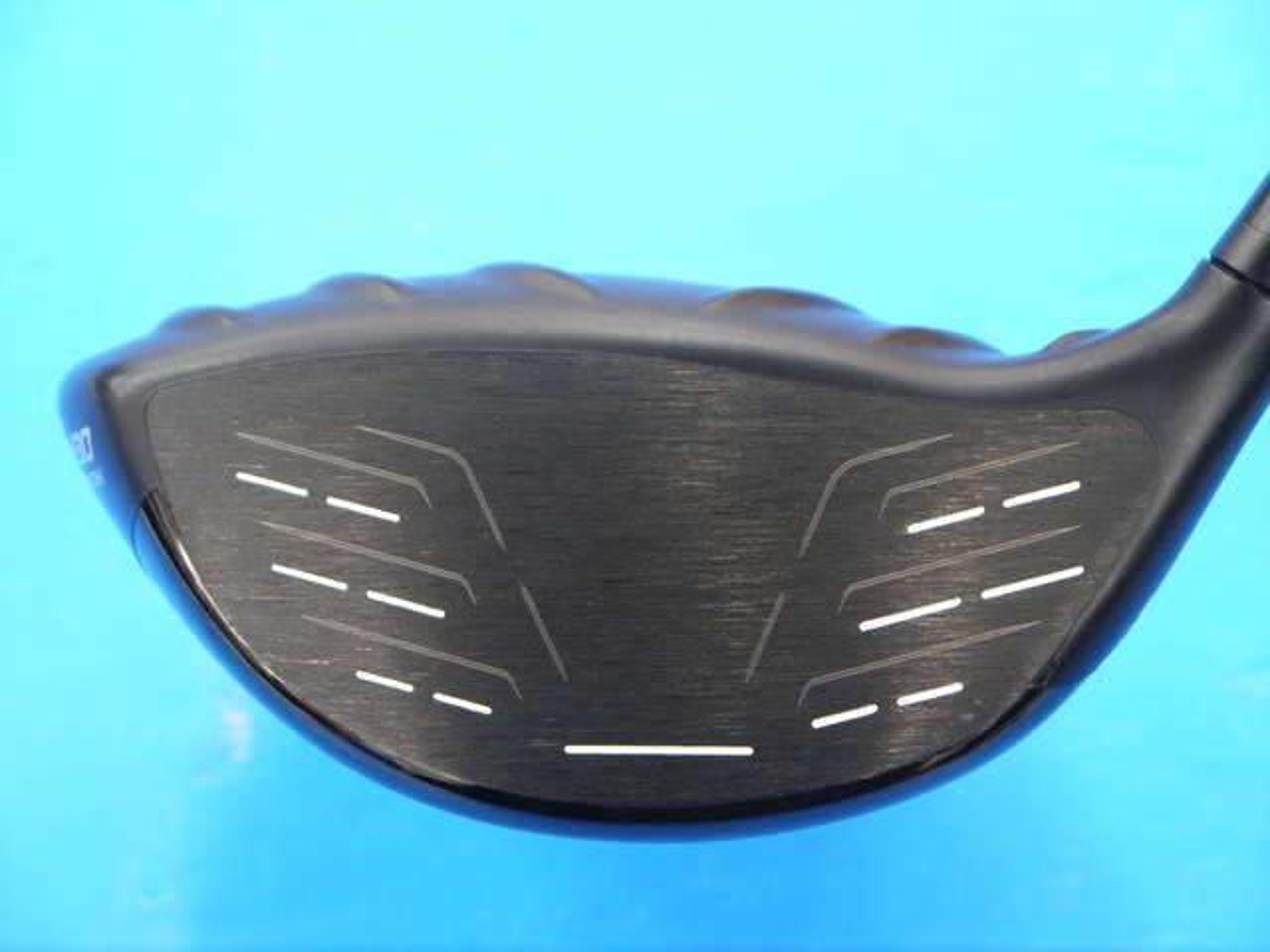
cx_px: 635
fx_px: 3082
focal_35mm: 84
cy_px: 476
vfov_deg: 17.6
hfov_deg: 23.3
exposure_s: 1/50
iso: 800
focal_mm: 42
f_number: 5.6
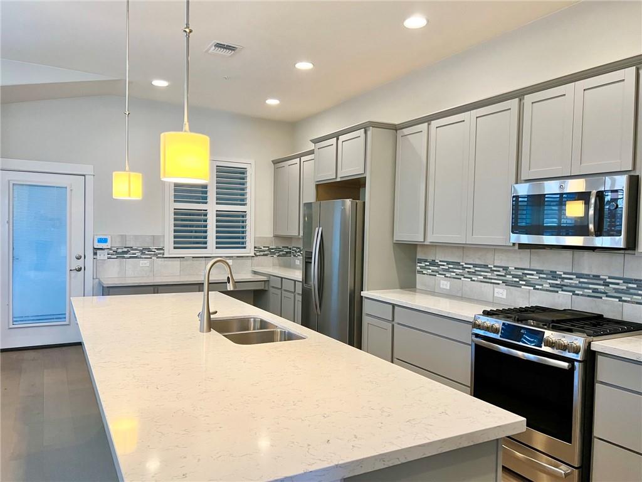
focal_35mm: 26
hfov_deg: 67.3
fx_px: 482
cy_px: 241
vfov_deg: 53.1
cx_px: 321
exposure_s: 1/60
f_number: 1.5
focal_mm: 5.7
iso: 125
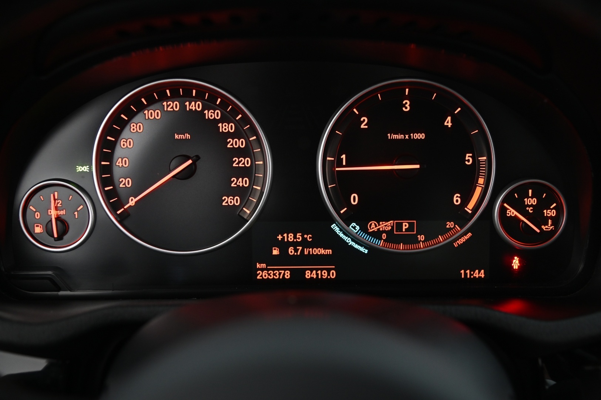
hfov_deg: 44.5
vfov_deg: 30.5
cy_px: 200
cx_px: 300
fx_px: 734
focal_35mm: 44
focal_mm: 44
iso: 2000
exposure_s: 1/15
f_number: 4
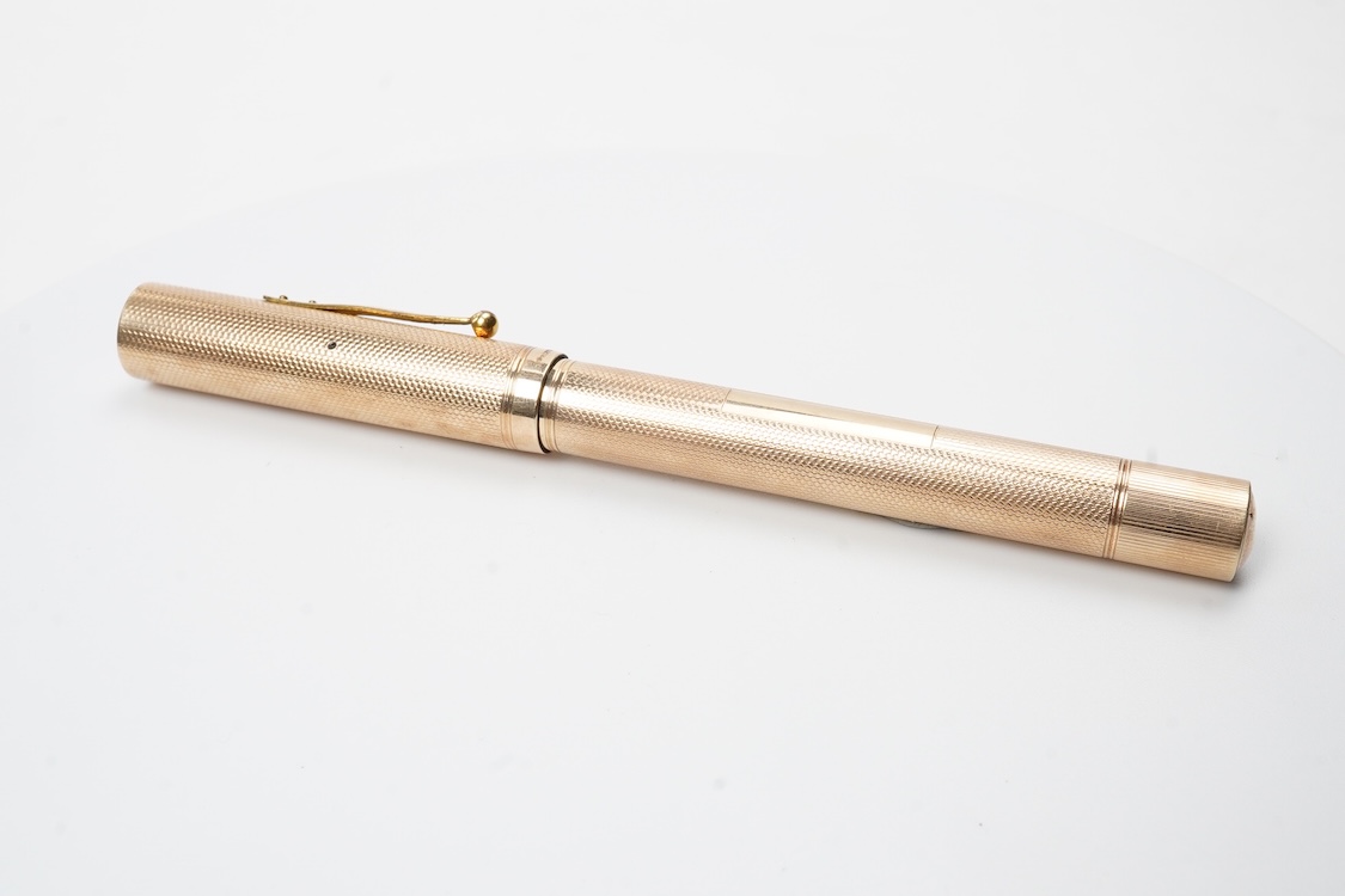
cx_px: 672
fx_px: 1681
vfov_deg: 29.9
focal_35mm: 45
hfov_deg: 43.6
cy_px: 448
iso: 640
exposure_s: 1/100
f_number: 22
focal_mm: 30
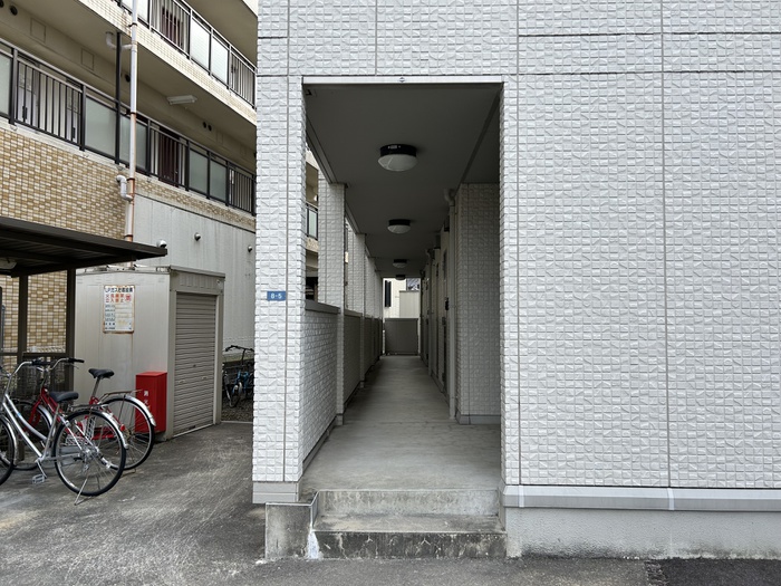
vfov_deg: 53.1
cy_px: 293
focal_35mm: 26
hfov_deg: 67.3
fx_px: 587
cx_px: 390
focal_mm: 5.7
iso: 50
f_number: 1.5
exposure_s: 1/1135
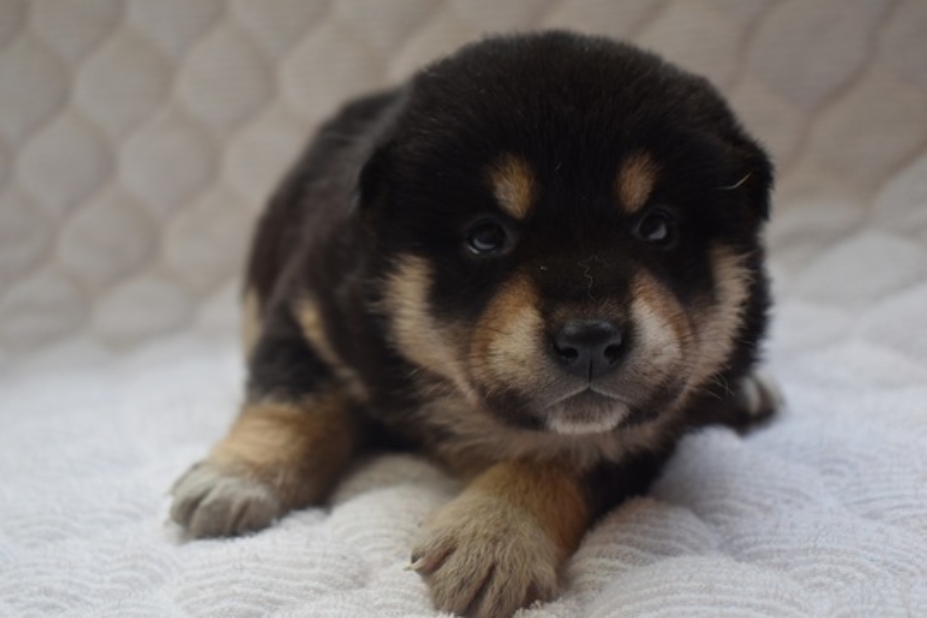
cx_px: 464
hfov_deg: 37.9
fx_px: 1352
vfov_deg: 25.8
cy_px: 309
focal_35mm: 52
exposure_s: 1/60
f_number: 4.5
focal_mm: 35
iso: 500
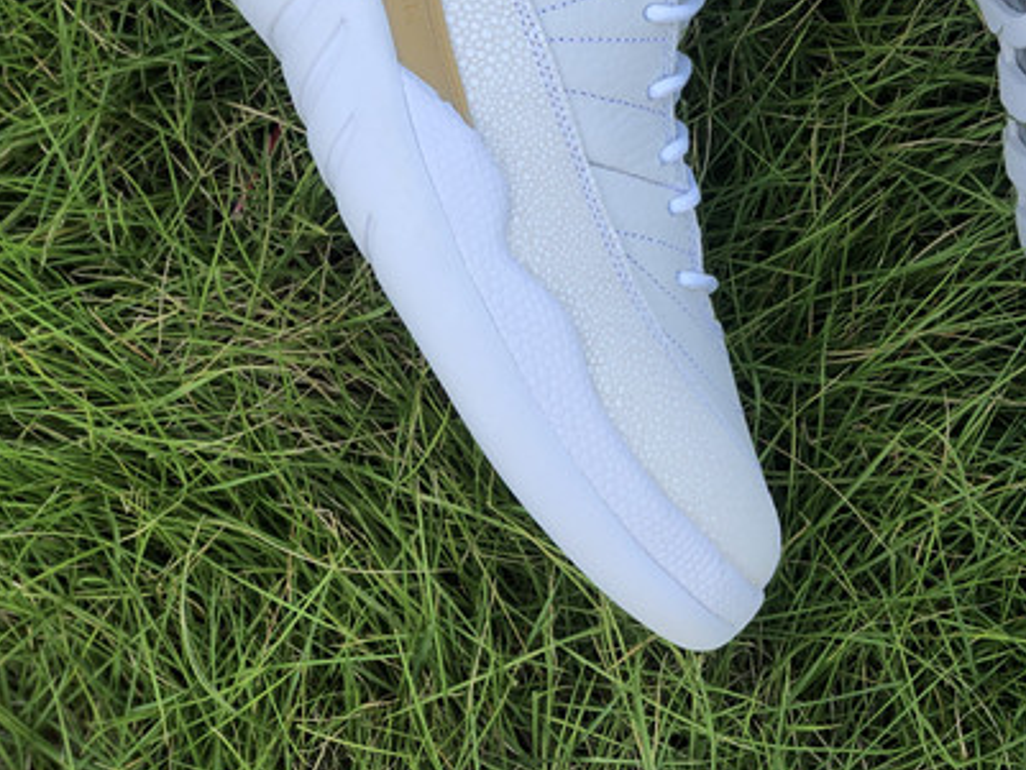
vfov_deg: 15.3
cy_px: 142
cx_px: 837
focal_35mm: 96
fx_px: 2846
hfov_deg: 20.2
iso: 16
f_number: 2.4
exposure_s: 1/214
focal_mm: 6
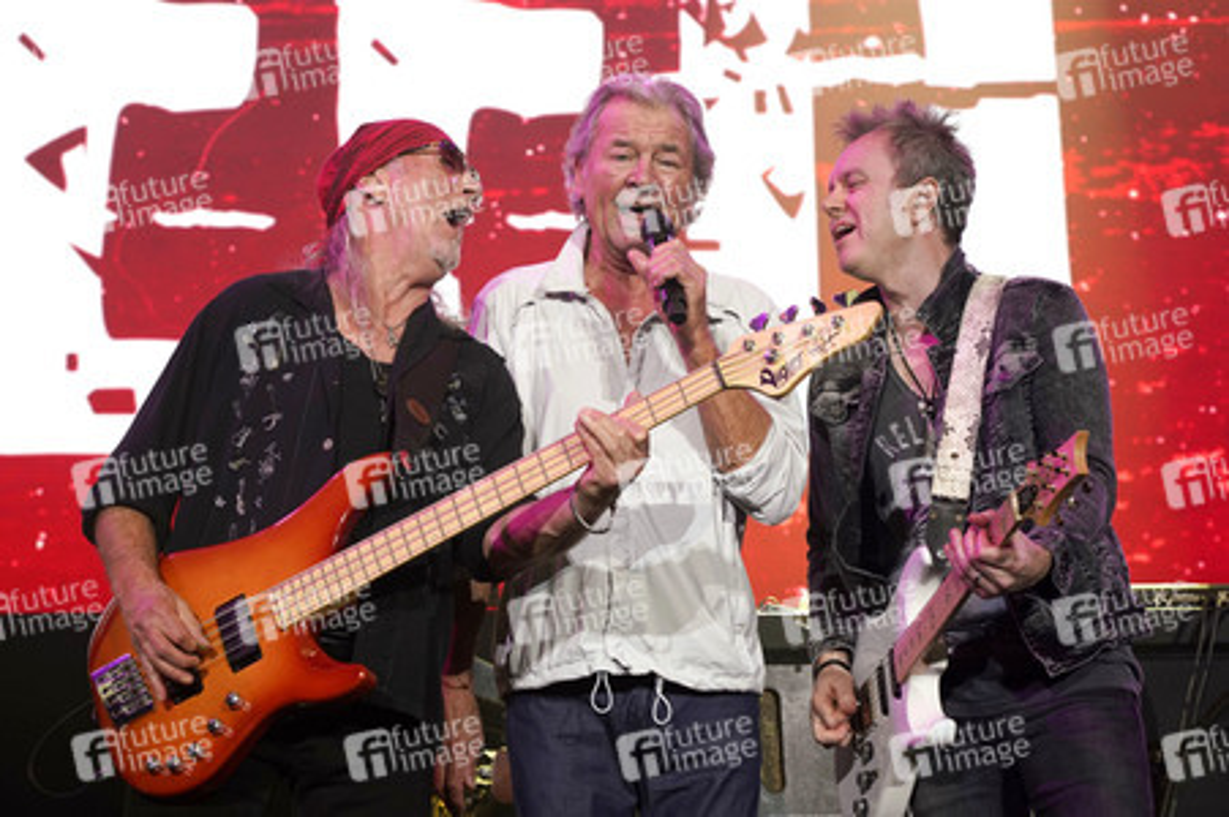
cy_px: 408
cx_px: 614
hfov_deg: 29.7
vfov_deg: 20.0
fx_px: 2320
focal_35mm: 68
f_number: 5.6
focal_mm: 68
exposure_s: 1/250
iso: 640
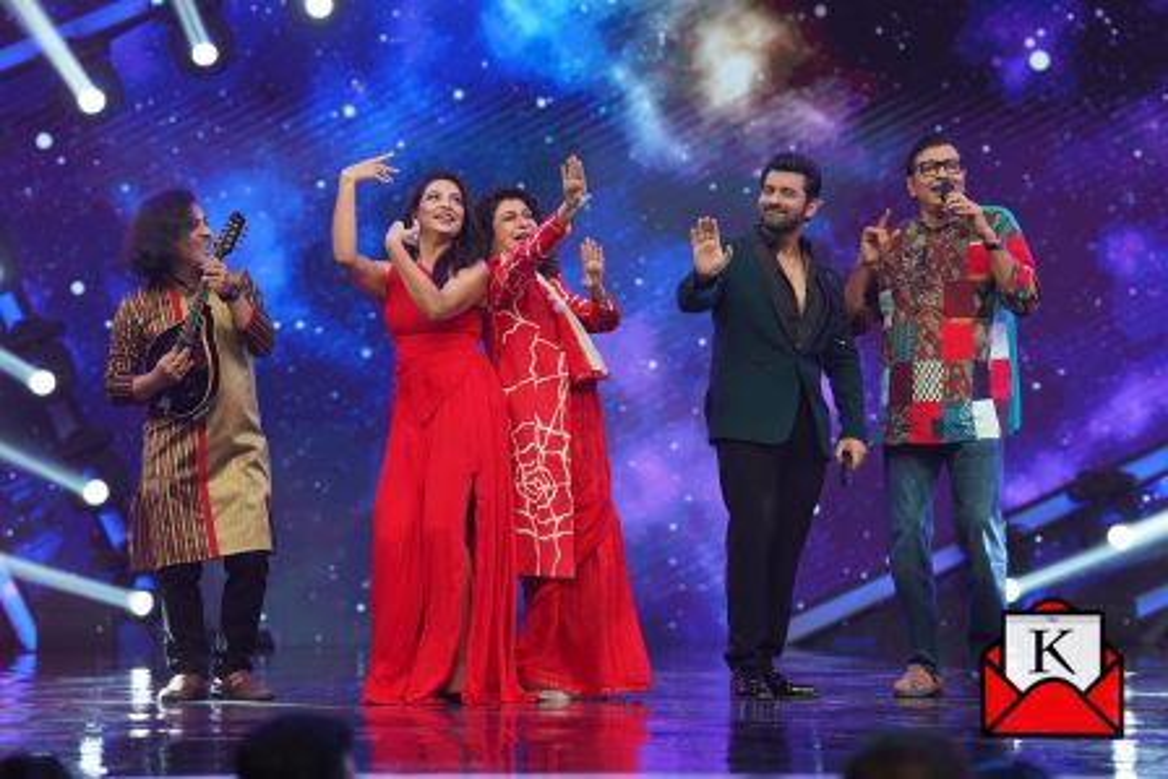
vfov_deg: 11.6
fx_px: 3829
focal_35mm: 118
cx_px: 584
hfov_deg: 17.3
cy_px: 390
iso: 4000
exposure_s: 1/400
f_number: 3.5
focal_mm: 118
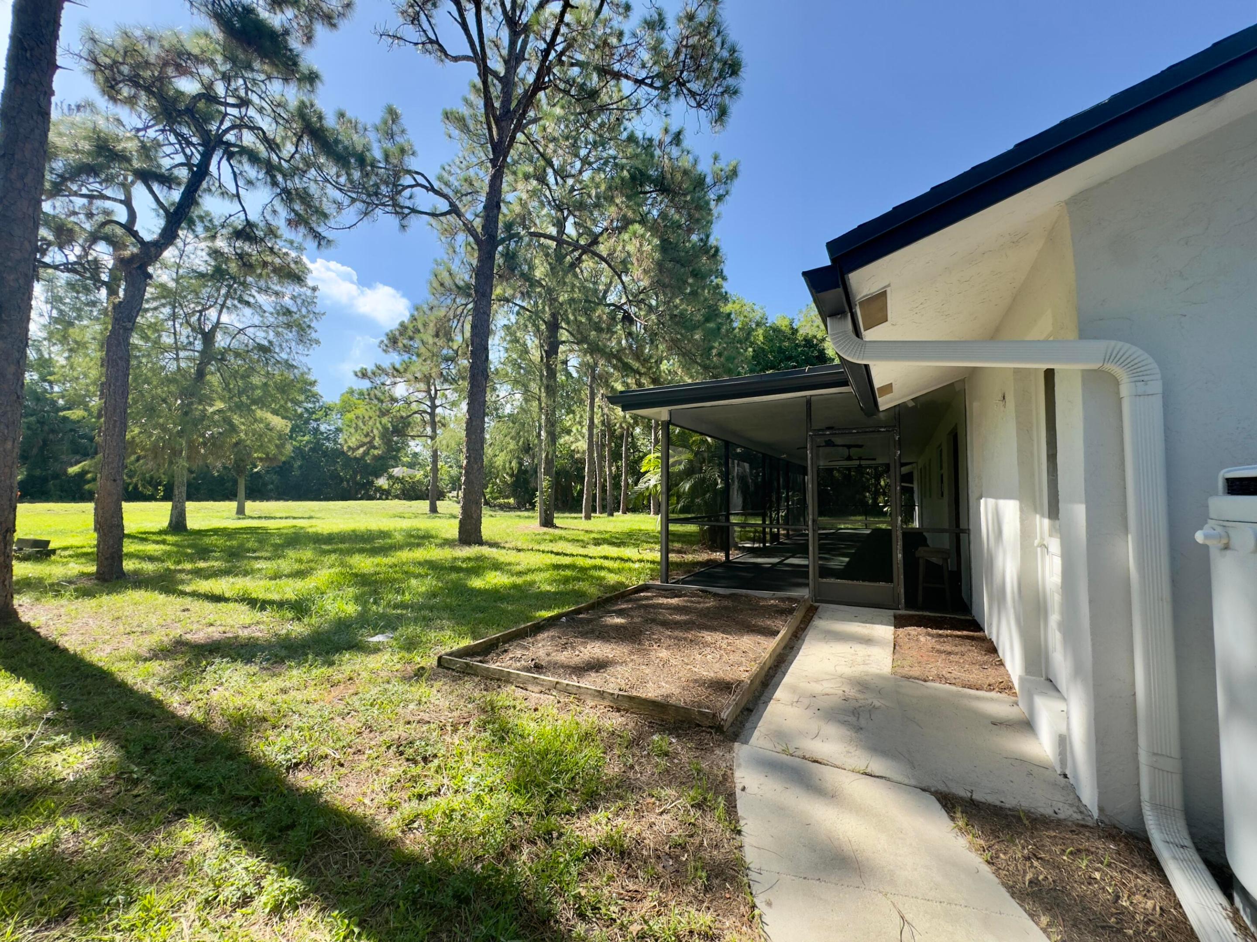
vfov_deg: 85.7
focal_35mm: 14
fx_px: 508
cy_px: 471
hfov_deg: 102.1
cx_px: 628
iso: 40
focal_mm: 2.22
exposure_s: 1/399
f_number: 2.2
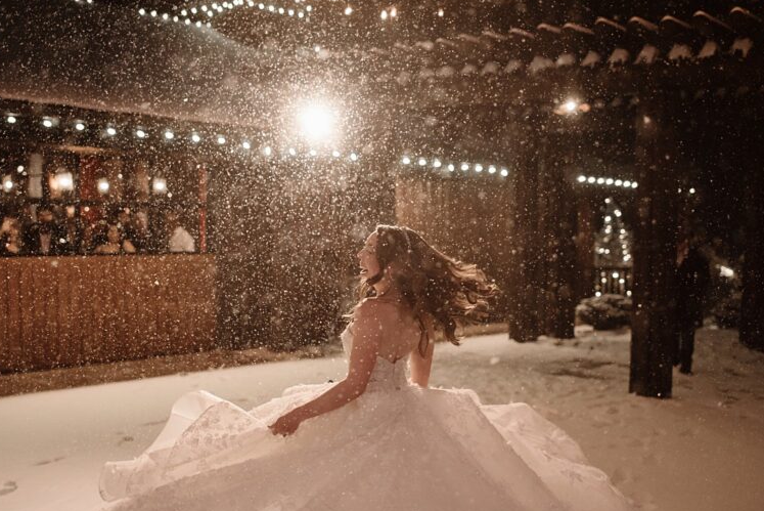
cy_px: 301
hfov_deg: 41.0
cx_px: 346
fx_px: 1019
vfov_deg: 28.1
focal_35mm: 48
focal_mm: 35
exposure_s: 1/500
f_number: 2
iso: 1250
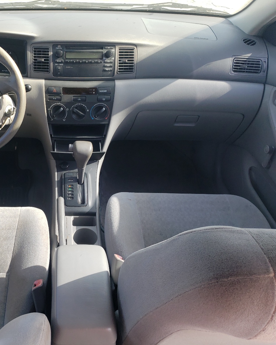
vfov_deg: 52.8
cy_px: 172
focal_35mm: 34
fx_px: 347
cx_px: 61
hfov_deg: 41.7
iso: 50
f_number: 1.5
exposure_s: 1/323
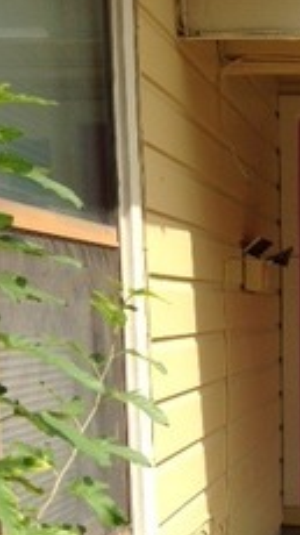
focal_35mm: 75
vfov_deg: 27.6
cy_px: 437
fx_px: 1063
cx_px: 363
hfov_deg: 15.5
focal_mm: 4.12
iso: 50
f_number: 2.4
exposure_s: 1/1466
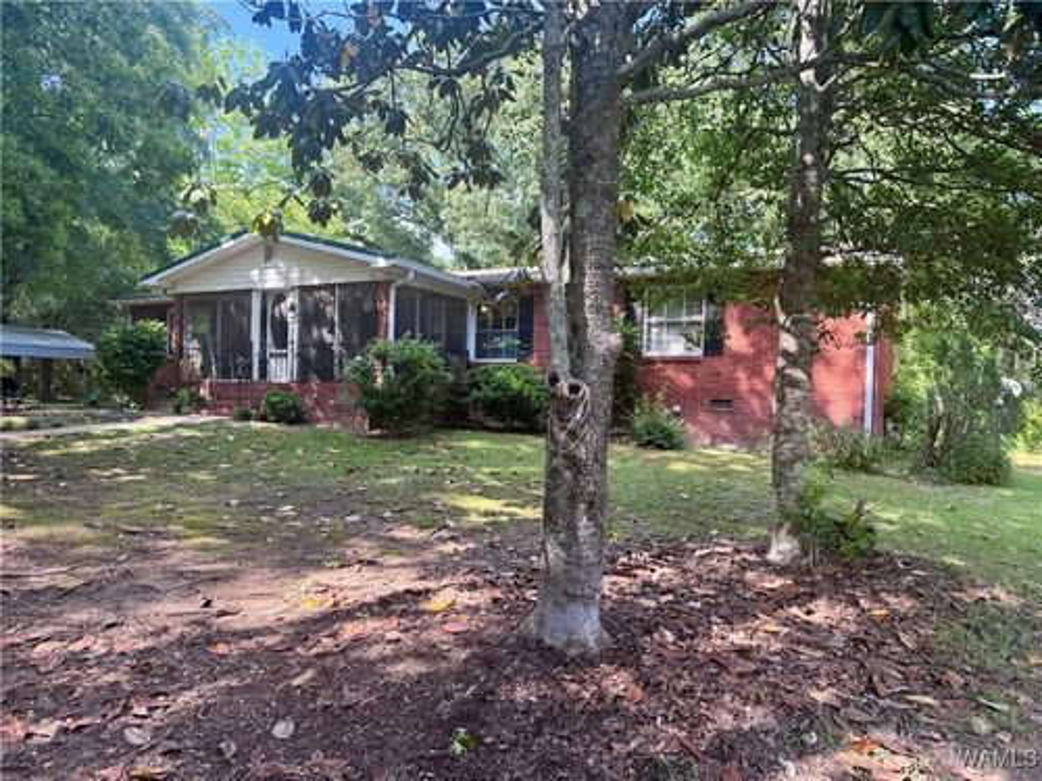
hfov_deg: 71.6
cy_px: 390
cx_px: 521
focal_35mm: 24
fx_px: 722
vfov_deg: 56.8
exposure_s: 1/328
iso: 80
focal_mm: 6.76
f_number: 1.78
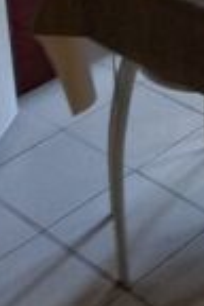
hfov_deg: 12.2
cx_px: 204
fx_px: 943
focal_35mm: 111
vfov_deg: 15.2
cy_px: -293
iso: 640
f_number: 1.9
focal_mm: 3.94
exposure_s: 1/20
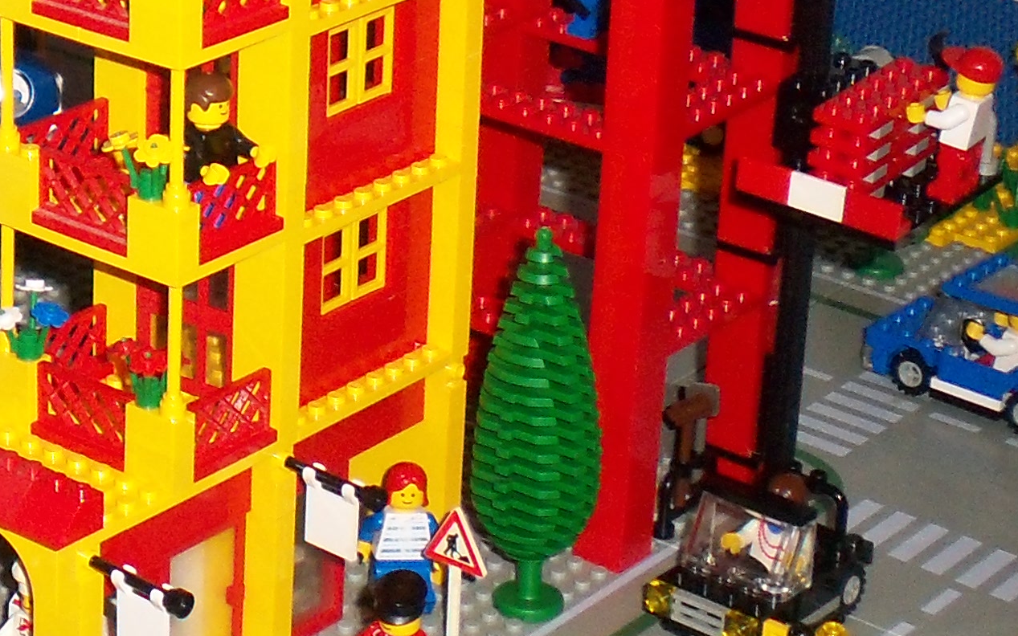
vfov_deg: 11.0
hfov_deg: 17.4
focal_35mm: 116
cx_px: -65
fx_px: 3218
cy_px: -191
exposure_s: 1/60
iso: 200
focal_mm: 6.3
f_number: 3.5
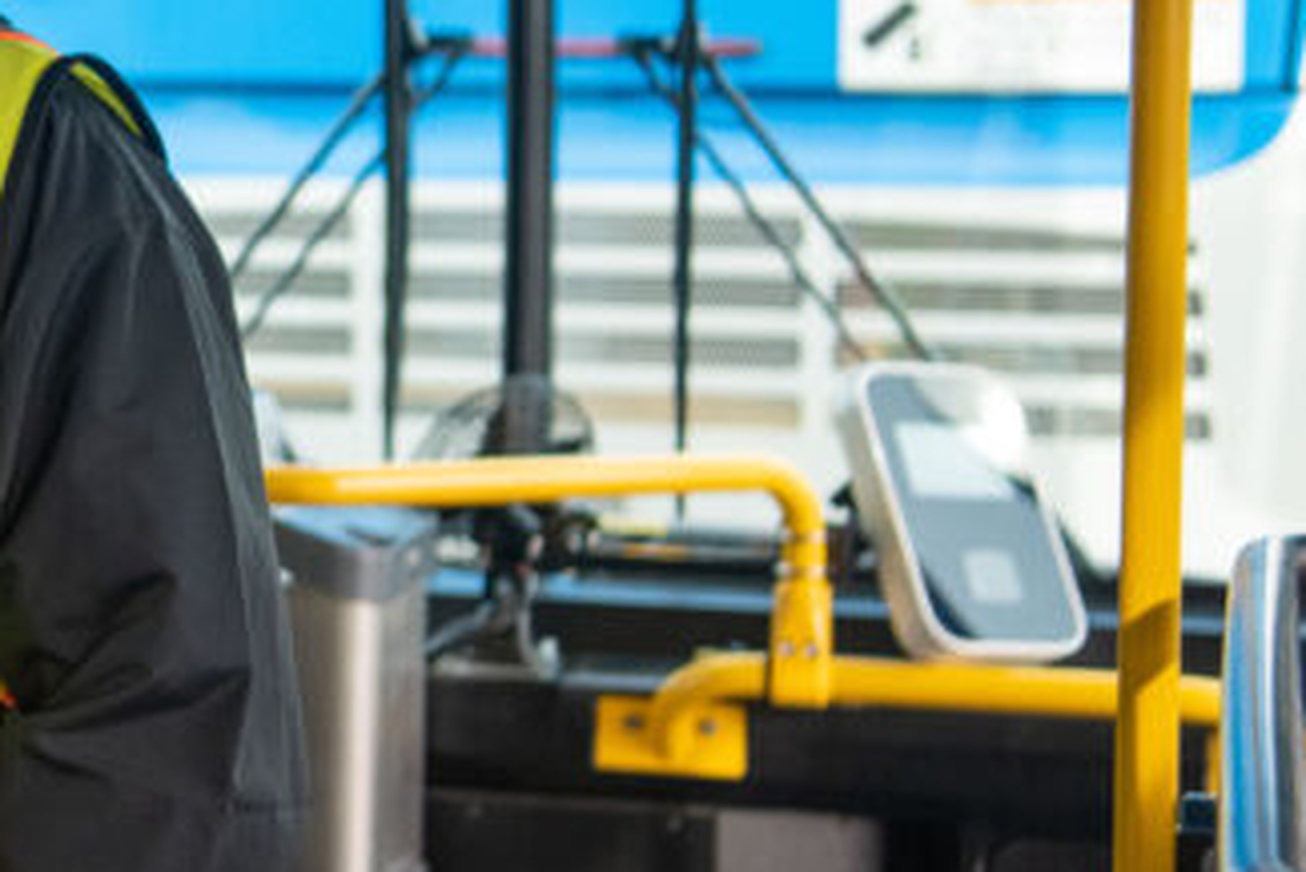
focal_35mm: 126
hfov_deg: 15.4
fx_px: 4573
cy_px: 205
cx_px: -458
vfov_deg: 10.9
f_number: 2.8
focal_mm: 40
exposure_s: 1/1250
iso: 1600
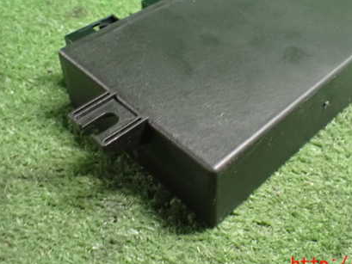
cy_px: 83
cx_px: 227
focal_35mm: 44
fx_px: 448
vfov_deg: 32.5
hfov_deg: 42.5
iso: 1250
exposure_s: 1/30
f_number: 2.3
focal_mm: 5.4
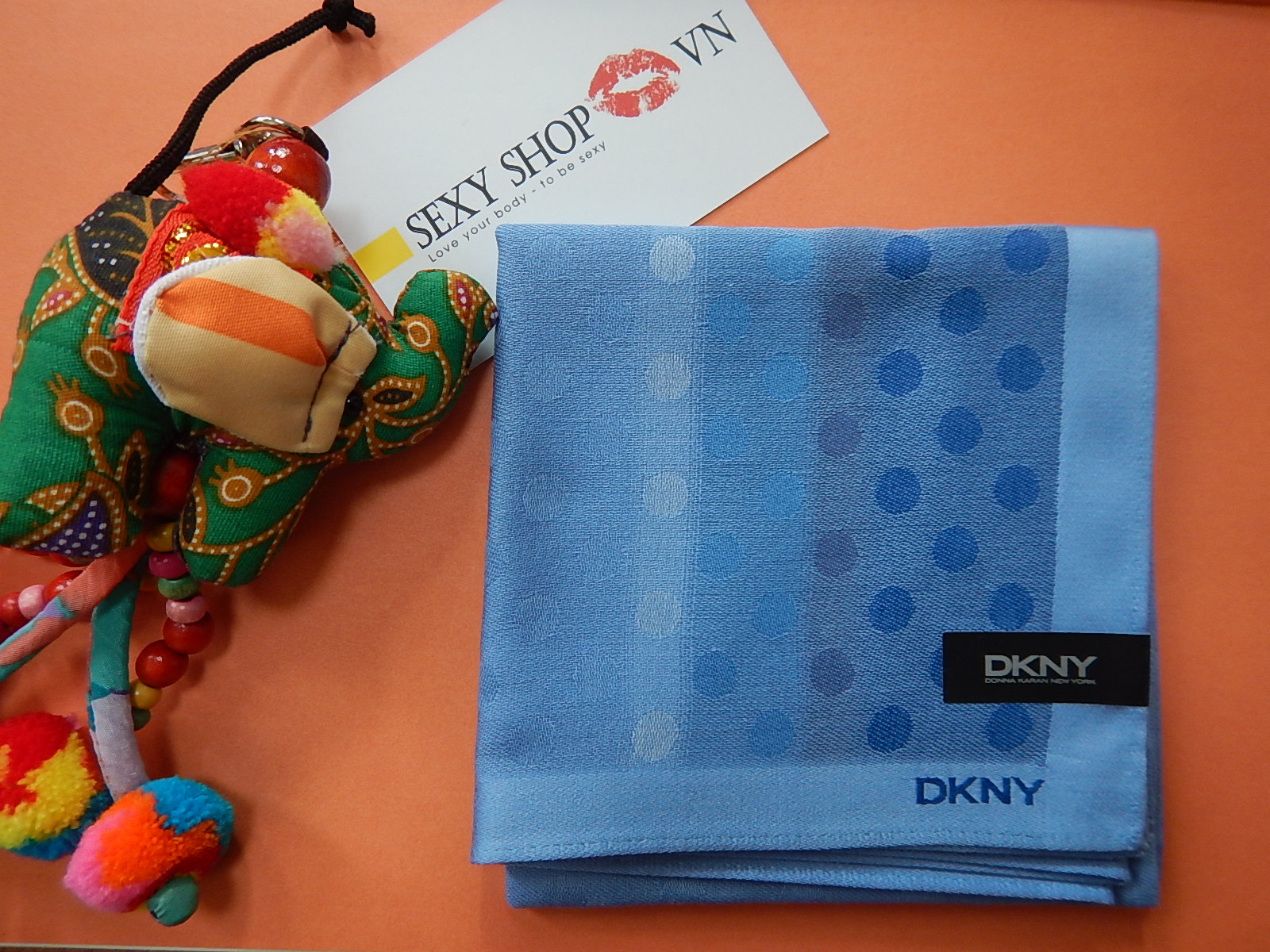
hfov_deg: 71.6
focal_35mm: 24
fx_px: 881
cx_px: 635
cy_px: 476
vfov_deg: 56.8
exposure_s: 1/30
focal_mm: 4.3
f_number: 2.8
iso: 160
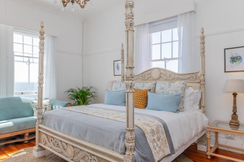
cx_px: 116
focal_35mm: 25
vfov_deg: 51.3
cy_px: 86
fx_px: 169
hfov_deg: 71.4
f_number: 9
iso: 125
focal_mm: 22
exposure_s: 1/80
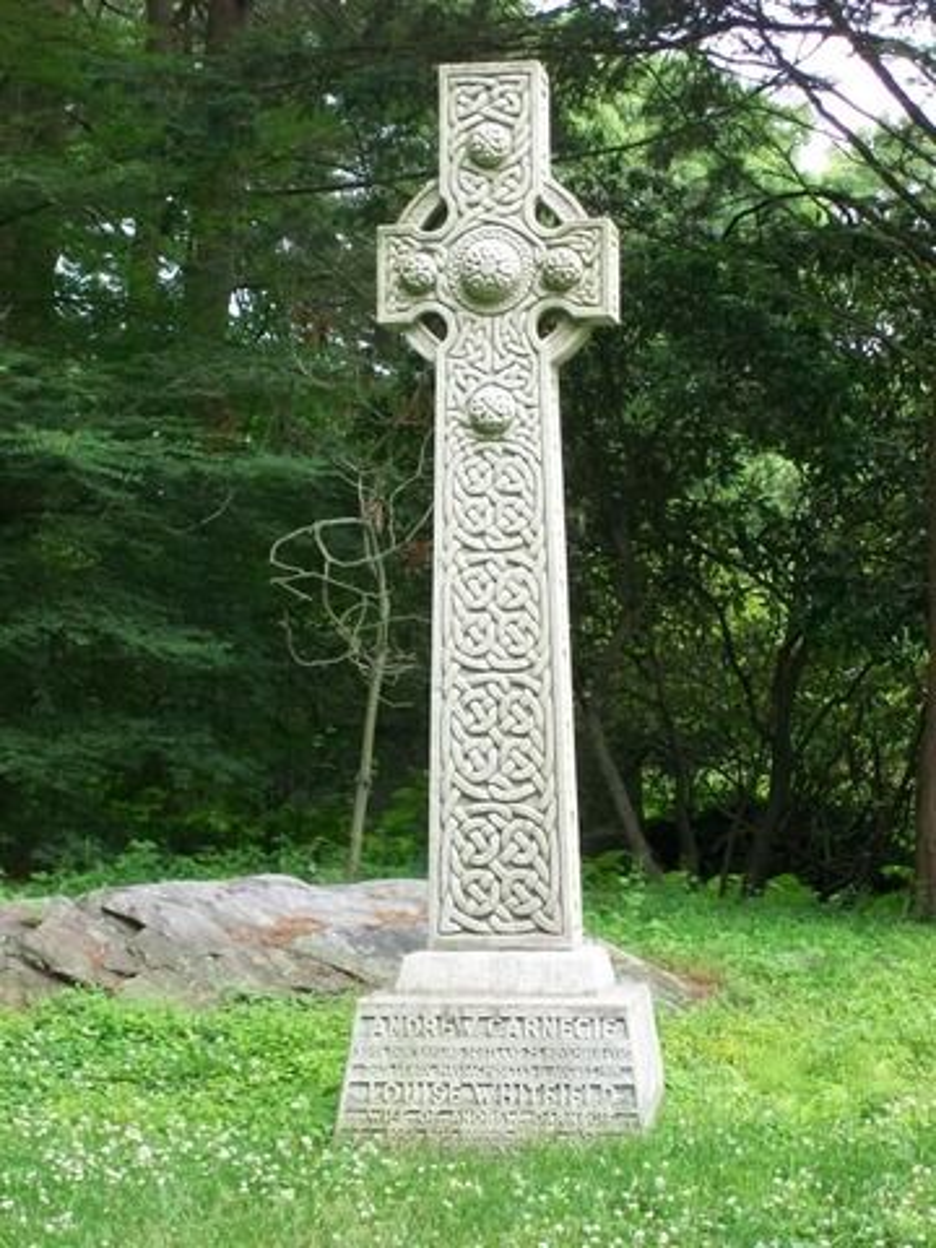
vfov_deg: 22.5
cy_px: 624
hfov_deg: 17.0
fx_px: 3137
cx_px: 468
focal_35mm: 87
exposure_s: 1/125
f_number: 4.3
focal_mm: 14.3
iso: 160
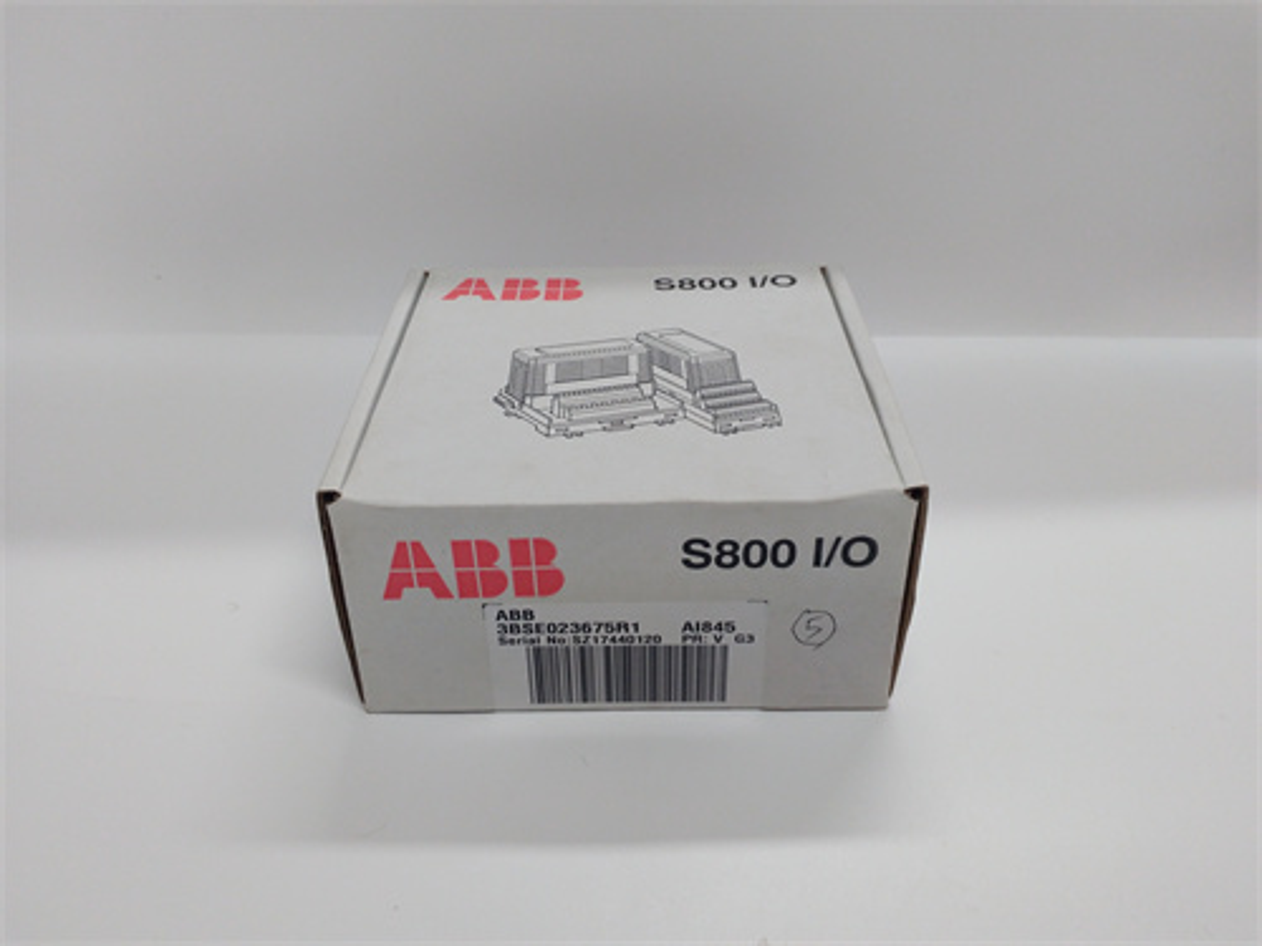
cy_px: 473
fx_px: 984
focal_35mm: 27
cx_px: 631
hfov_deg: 65.3
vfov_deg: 51.4
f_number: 2
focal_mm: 3.79
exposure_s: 1/50
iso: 135
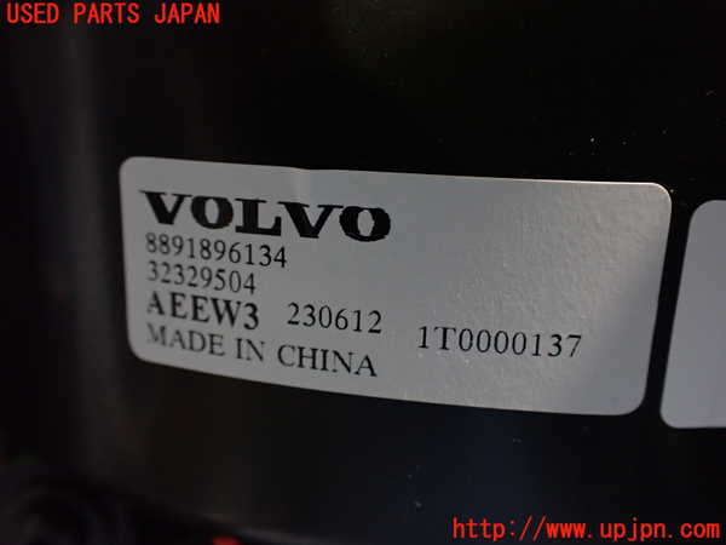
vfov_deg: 46.8
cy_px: 272
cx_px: 363
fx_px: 629
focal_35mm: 30
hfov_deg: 60.0
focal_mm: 5.4
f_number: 2.3
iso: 800
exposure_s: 1/30
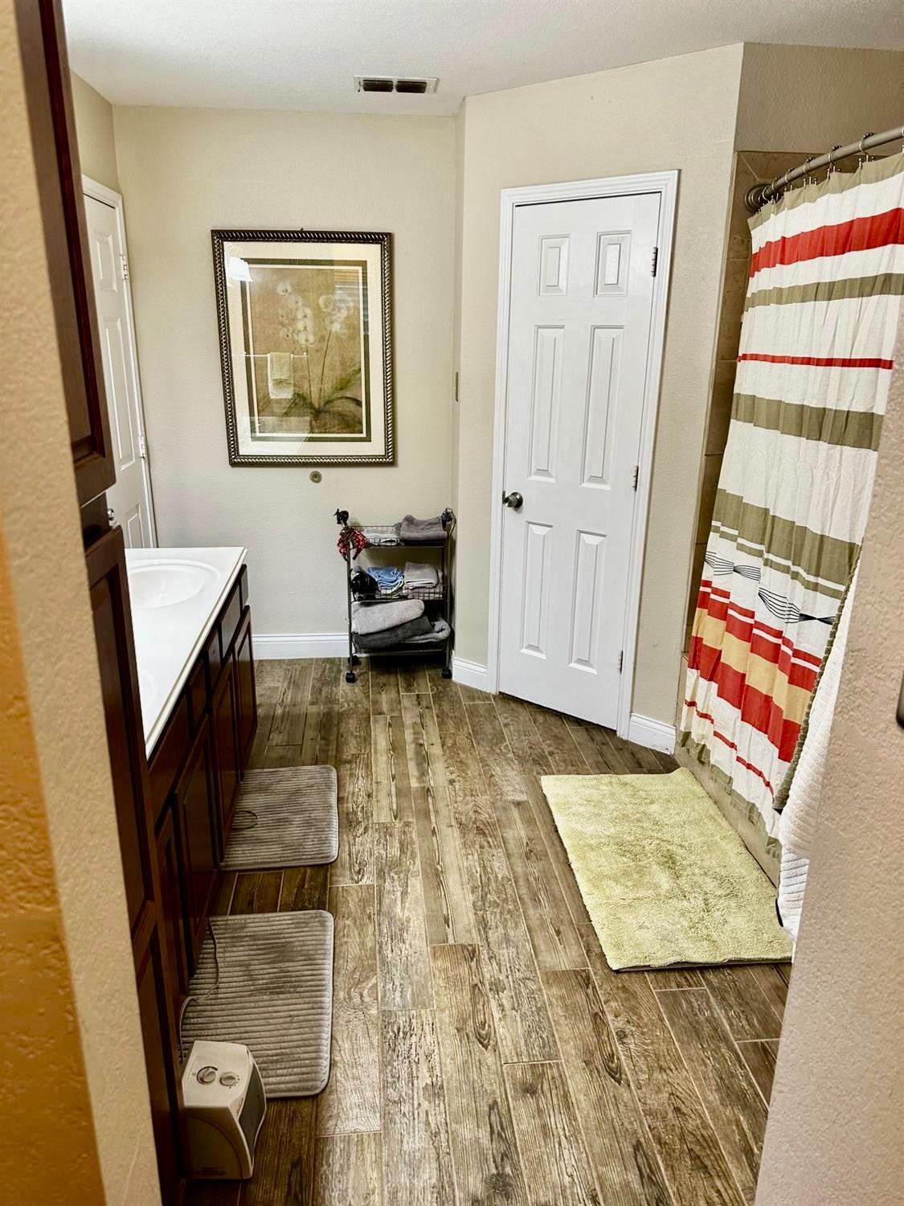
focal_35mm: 24
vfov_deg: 71.6
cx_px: 452
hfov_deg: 56.8
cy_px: 603
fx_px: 836
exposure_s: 1/60
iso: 160
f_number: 1.78
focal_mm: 6.86
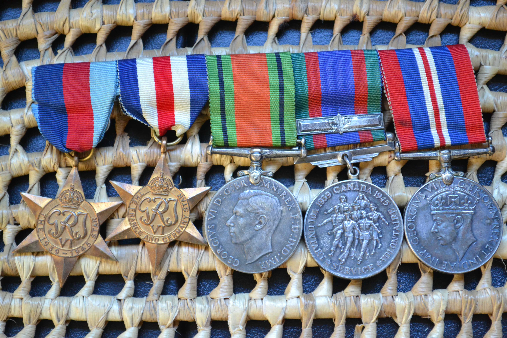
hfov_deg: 26.0
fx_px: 1098
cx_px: 254
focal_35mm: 78
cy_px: 169
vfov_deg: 17.5
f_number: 5.6
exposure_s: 1/15
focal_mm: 52
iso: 1600
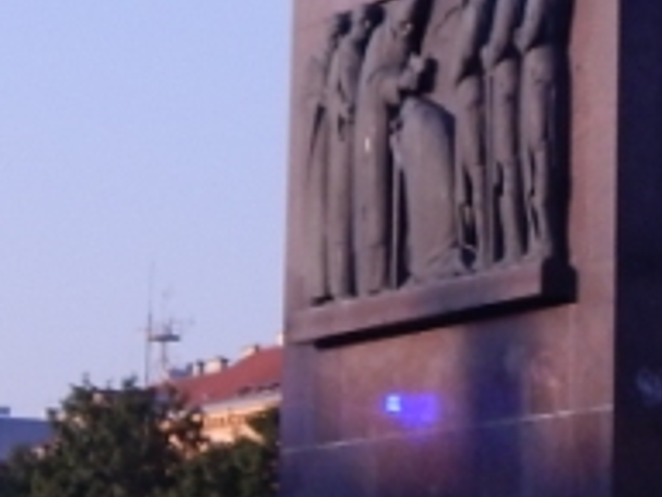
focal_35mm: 203
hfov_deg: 9.6
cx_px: 724
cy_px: -28
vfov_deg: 7.3
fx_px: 3882
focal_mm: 6.8
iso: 125
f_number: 3.4
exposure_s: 1/800
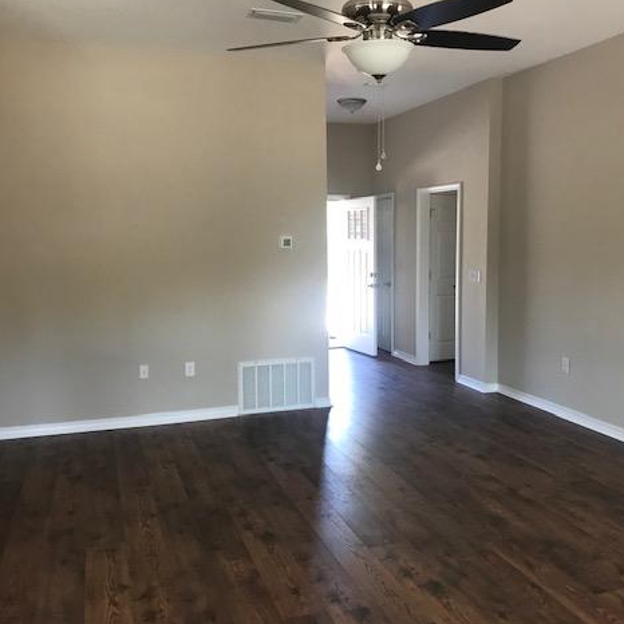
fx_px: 693
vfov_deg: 48.4
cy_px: 307
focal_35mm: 34
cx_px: 363
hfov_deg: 48.3
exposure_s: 1/30
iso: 40
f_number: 1.8
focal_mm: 3.99
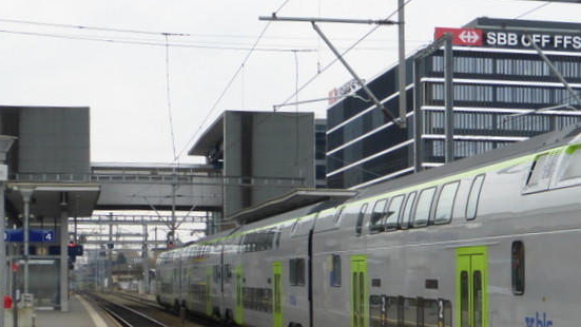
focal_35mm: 91
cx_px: 515
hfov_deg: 22.9
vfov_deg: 13.2
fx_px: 1402
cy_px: 284
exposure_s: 1/320
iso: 100
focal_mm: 7.9
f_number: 4.1
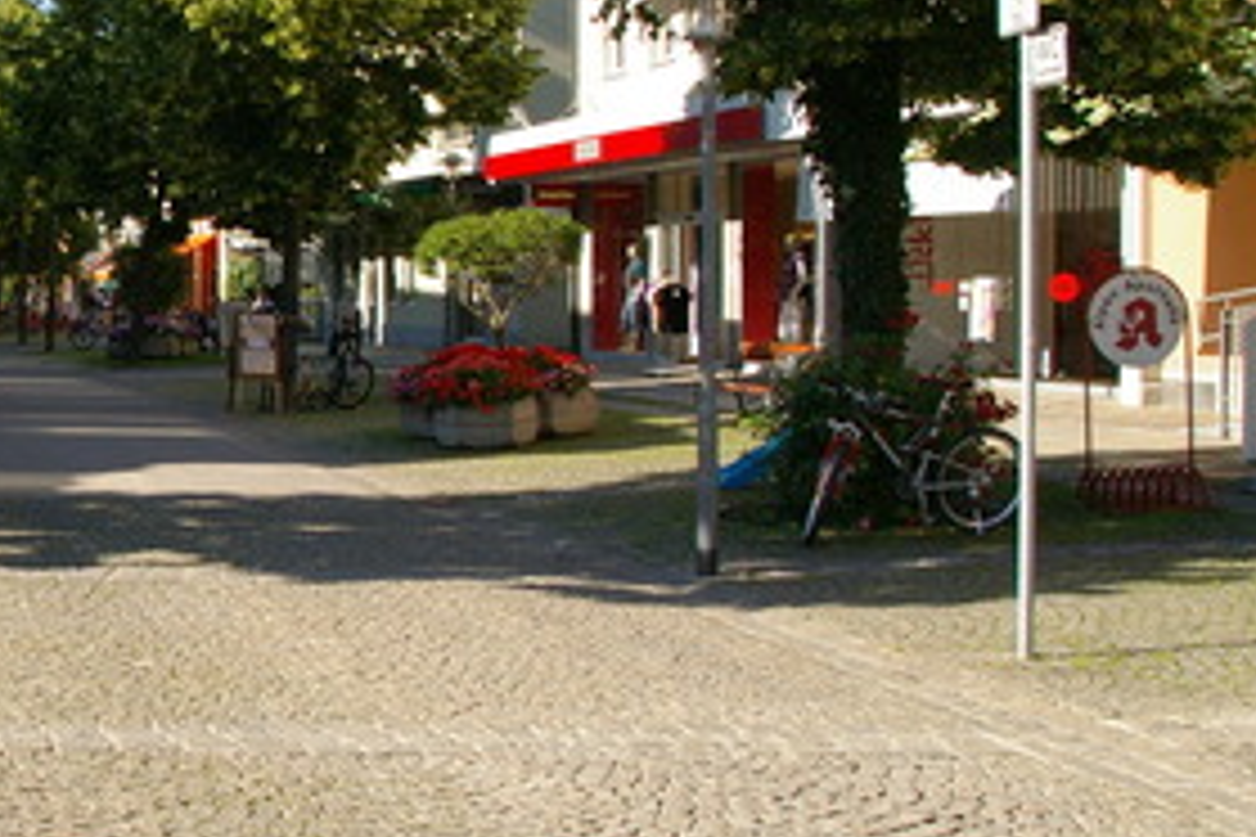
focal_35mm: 64
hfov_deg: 28.5
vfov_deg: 21.2
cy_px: 374
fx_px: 2233
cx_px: -126
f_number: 8
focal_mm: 18
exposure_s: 1/500
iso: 400
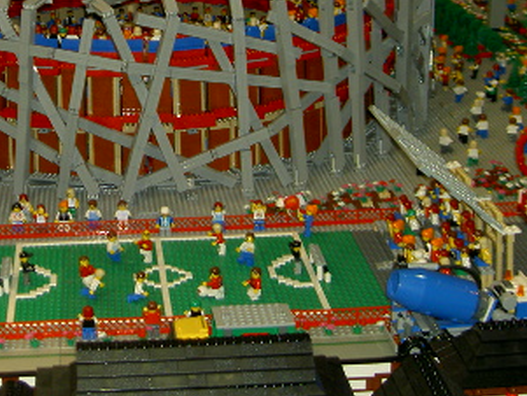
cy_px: 65
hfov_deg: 23.1
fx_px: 1264
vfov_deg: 17.6
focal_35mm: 83
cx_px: 86
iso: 50
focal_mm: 8
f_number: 2.8
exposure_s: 1/60
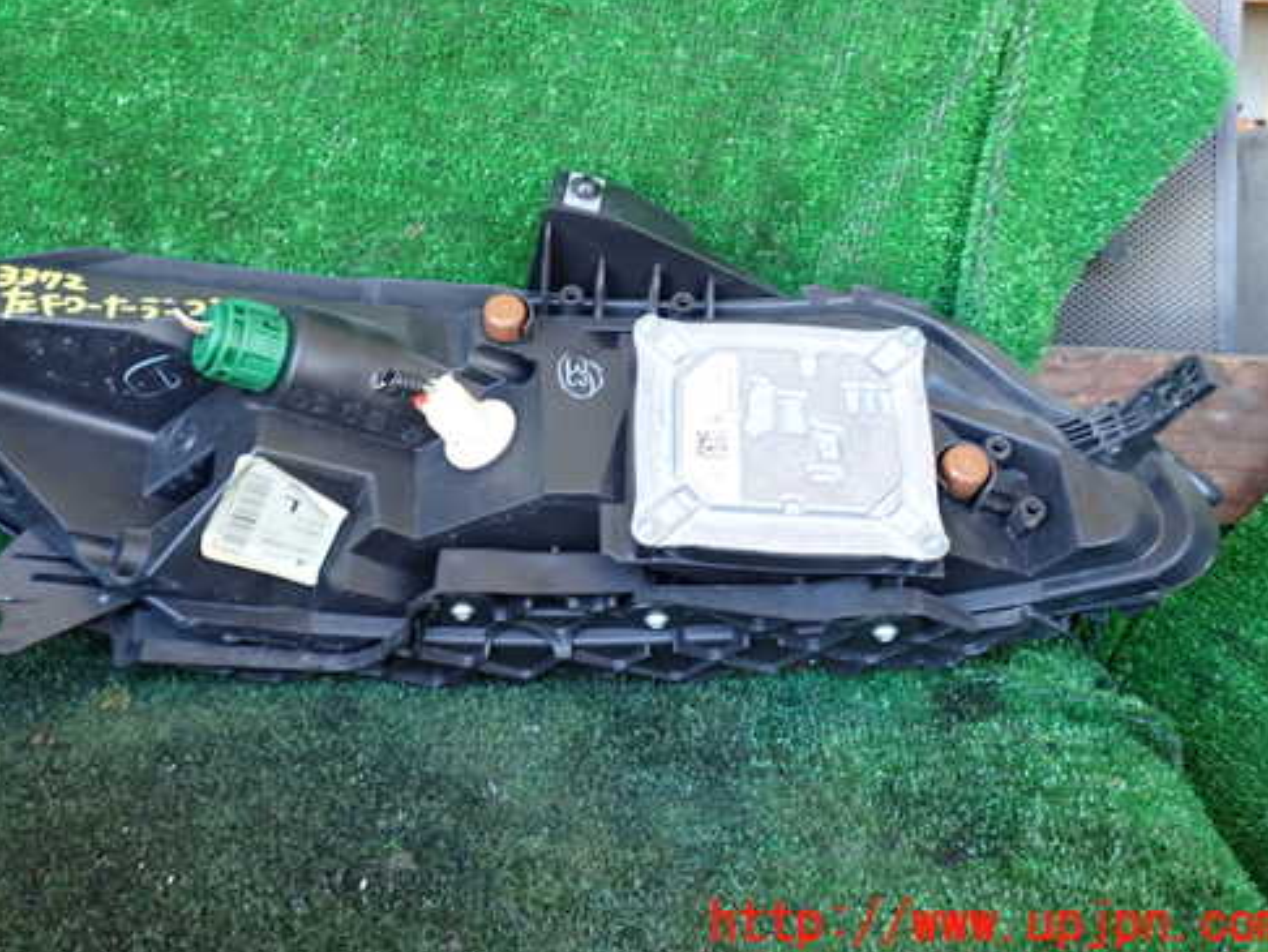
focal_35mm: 37
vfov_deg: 38.5
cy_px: 370
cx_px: 517
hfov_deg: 49.8
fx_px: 1356
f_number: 2.3
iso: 200
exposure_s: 1/30
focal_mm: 5.4
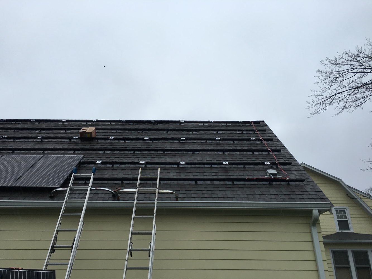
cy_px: 140
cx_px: 186
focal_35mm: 29
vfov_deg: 48.2
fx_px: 312
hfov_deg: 61.7
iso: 25
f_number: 2.2
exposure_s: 1/377
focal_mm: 4.15
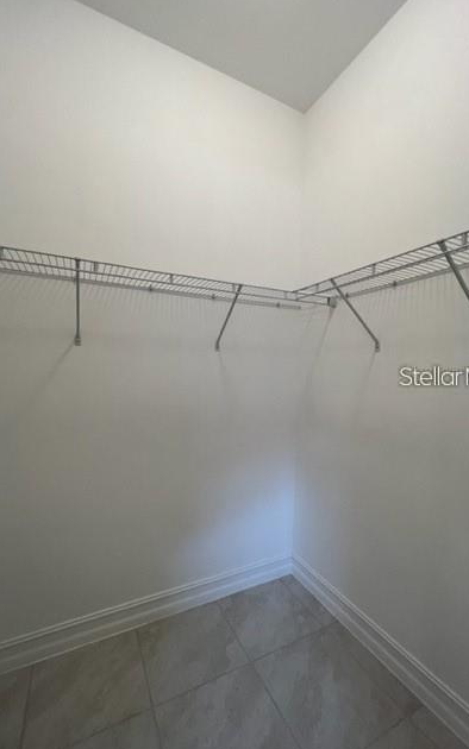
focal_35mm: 14
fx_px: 286
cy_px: 376
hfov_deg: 78.6
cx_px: 226
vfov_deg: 105.3
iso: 160
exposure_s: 1/120
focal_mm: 1.57
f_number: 1.8
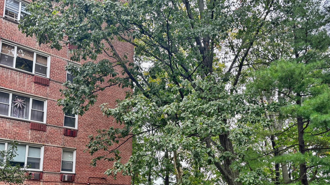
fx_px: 315
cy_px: 155
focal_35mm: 36
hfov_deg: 54.8
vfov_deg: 31.7
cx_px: 200
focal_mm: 5.96
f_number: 1.6
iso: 50
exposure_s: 1/212
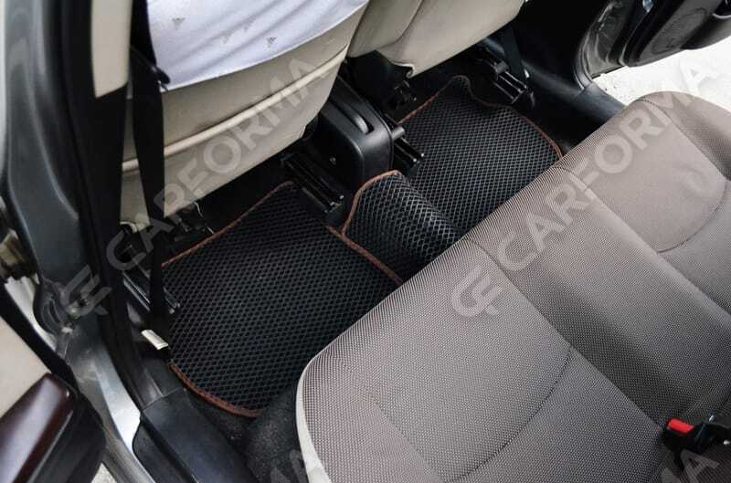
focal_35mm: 33
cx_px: 366
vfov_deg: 39.8
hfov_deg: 57.3
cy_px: 242
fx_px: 668
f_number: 3.8
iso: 3200
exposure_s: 1/30
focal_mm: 22
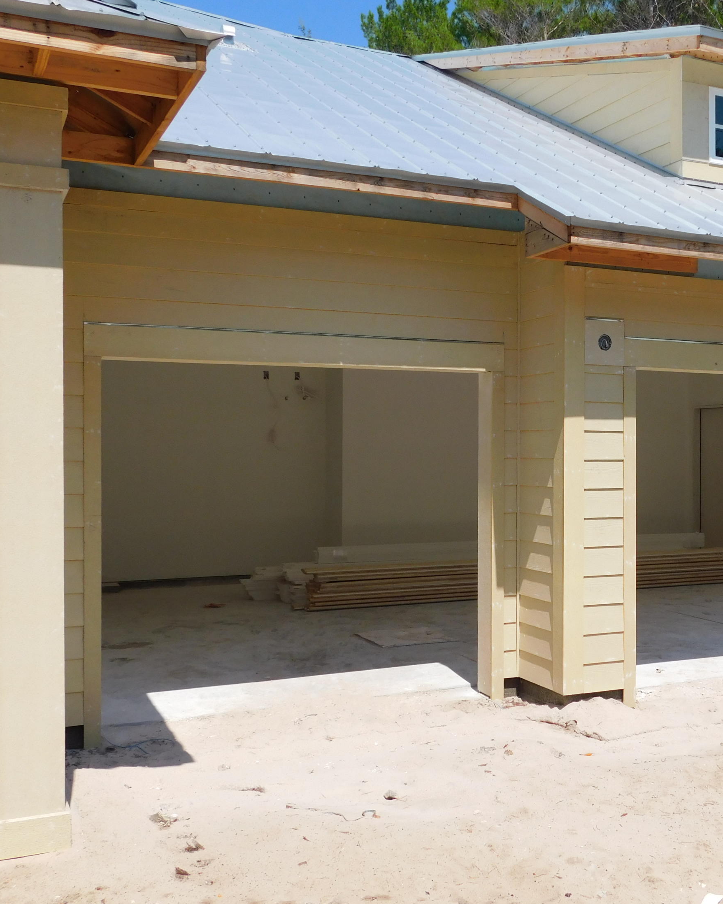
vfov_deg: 45.8
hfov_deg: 36.7
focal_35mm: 40
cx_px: 514
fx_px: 1070
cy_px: 442
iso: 125
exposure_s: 1/500
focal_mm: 5.3
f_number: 6.4
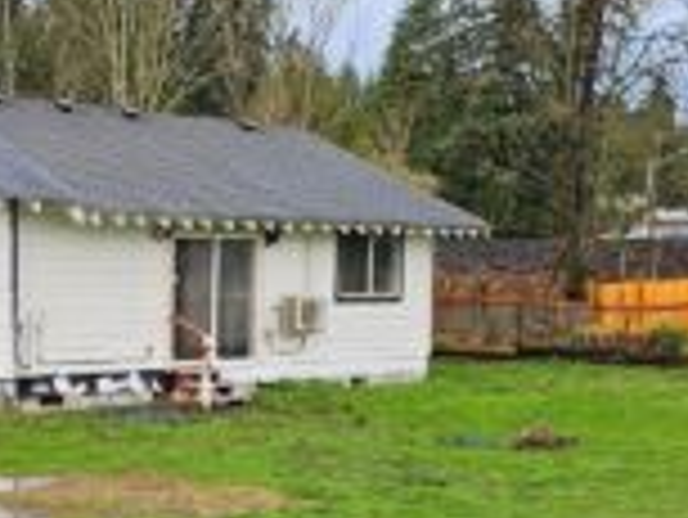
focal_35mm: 60
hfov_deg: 30.1
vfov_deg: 24.2
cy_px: 392
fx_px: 1193
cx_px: 13
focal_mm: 6.3
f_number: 1.7
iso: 25
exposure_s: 1/180
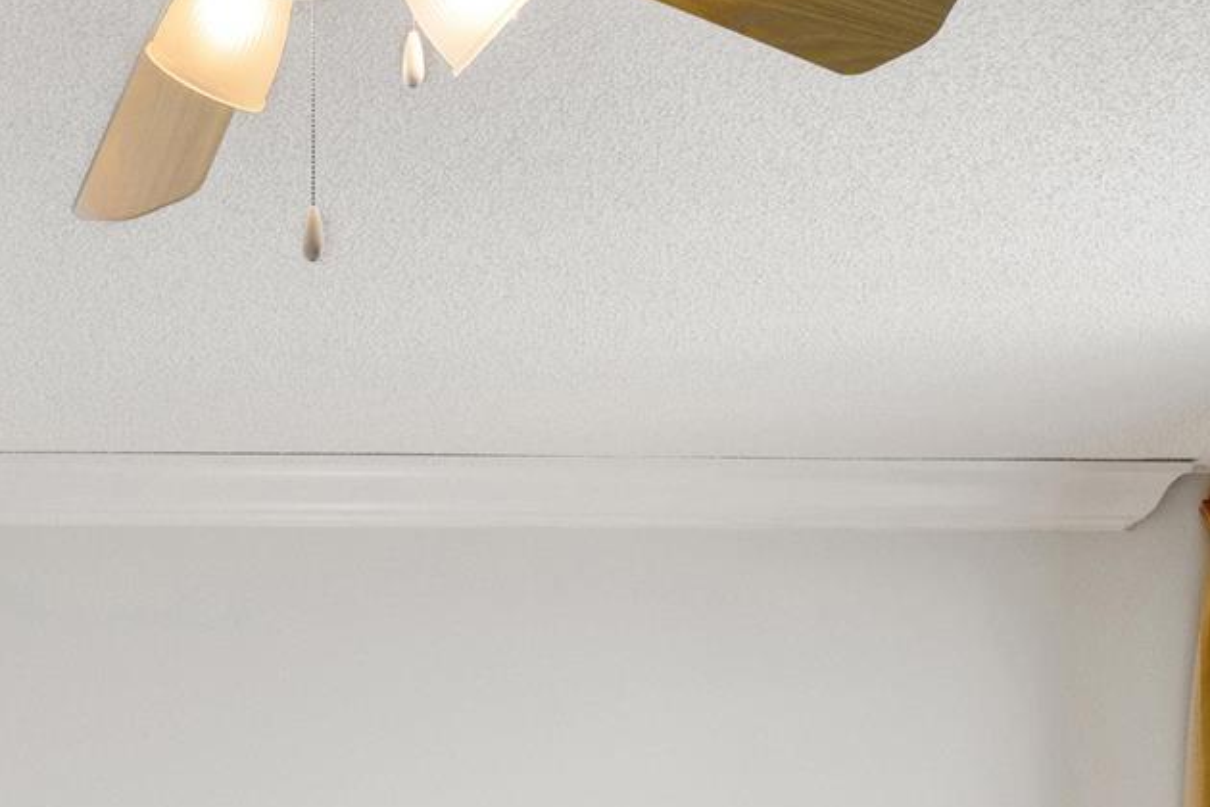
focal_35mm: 78
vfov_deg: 16.0
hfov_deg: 25.1
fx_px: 2621
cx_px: 77
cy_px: 1220
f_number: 11
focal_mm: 16
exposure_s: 1/20
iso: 400
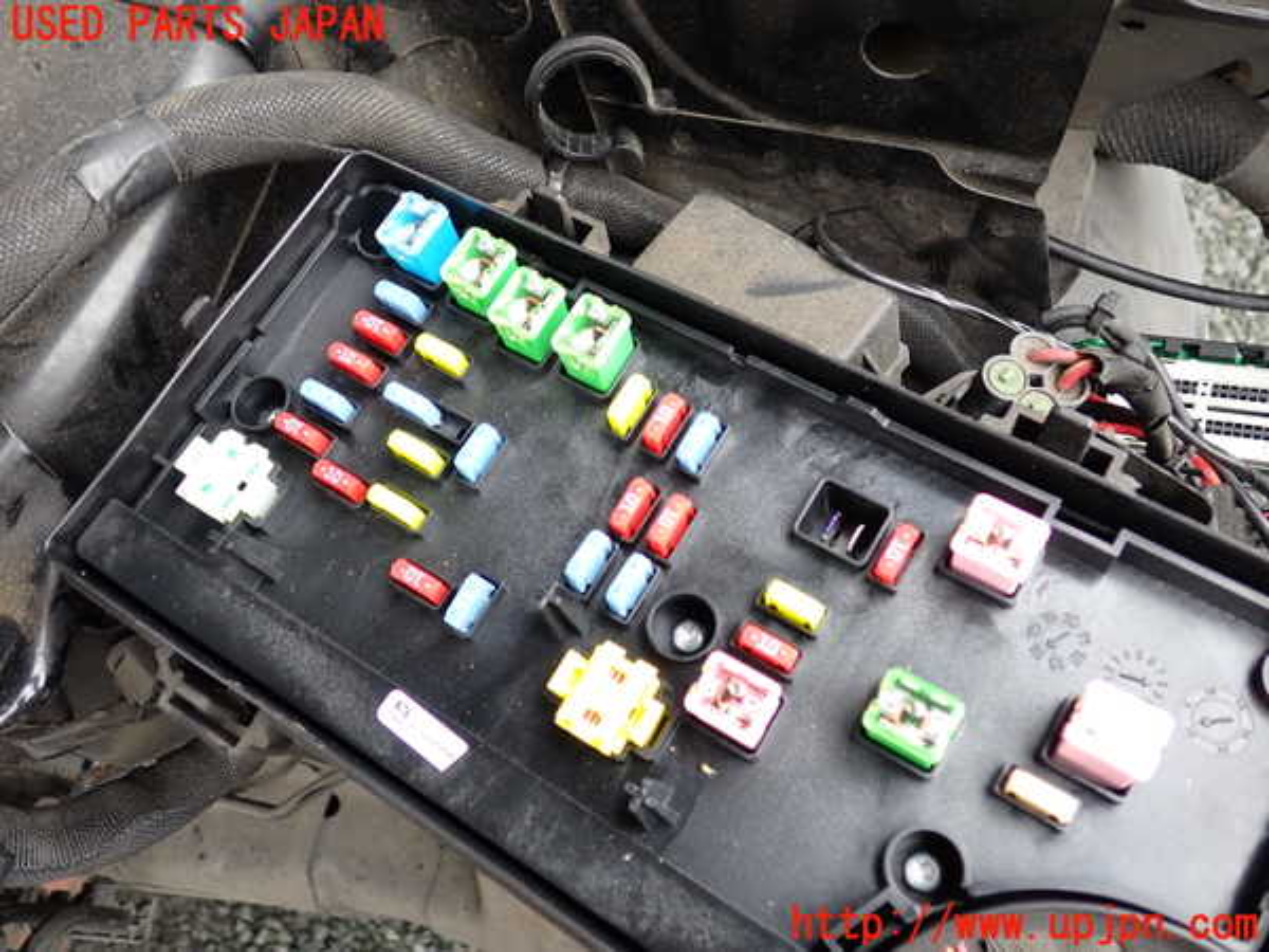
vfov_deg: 46.8
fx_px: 1100
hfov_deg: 60.0
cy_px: 476
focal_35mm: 30
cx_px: 634
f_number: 2.3
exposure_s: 1/80
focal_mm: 5.4
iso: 200
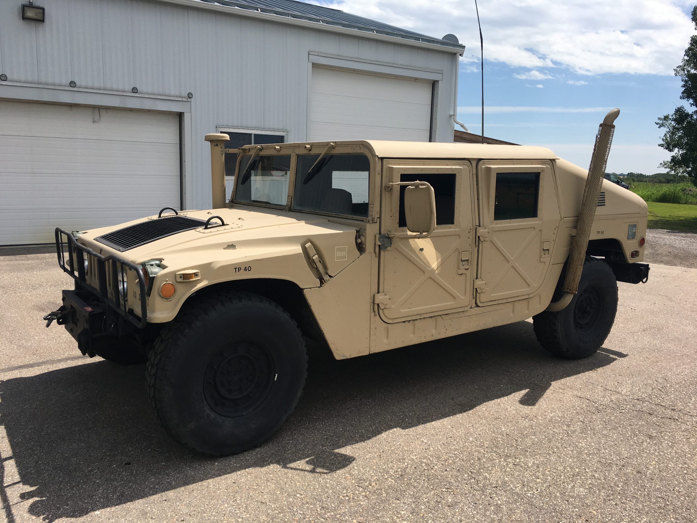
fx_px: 584
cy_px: 262
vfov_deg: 48.2
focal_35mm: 29
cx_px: 348
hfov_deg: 61.7
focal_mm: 4.15
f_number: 2.2
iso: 25
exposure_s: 1/1876
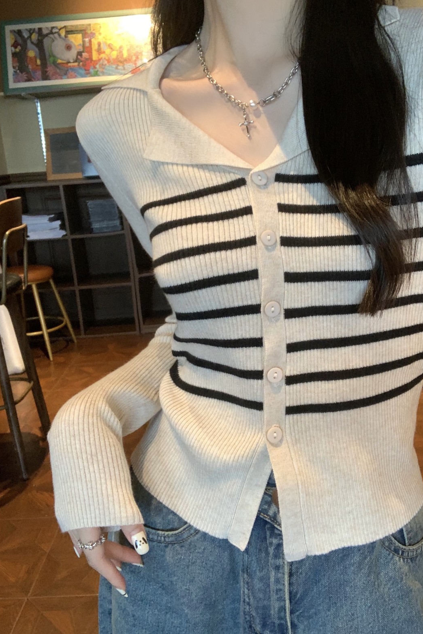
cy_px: 317
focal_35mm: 34
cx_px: 214
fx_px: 599
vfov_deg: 55.8
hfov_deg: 38.9
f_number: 2.2
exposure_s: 1/50
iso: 125
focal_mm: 2.87
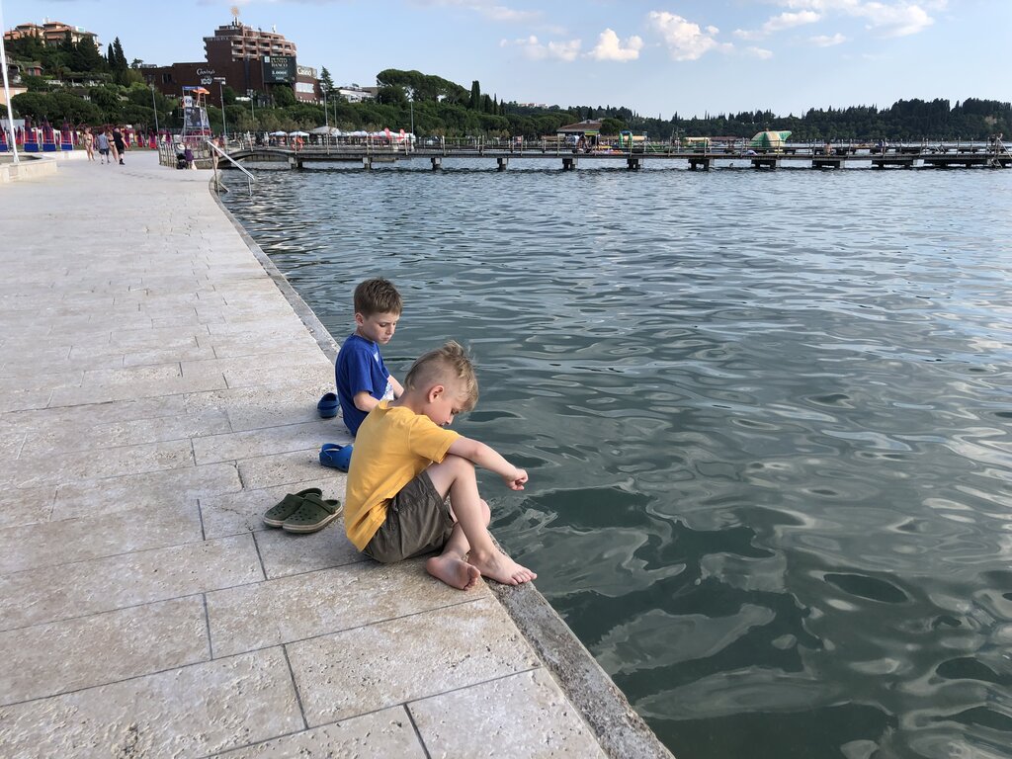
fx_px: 819
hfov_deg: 63.4
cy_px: 380
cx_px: 506
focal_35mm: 28
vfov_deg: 49.7
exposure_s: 1/1104
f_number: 1.8
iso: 20
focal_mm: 4
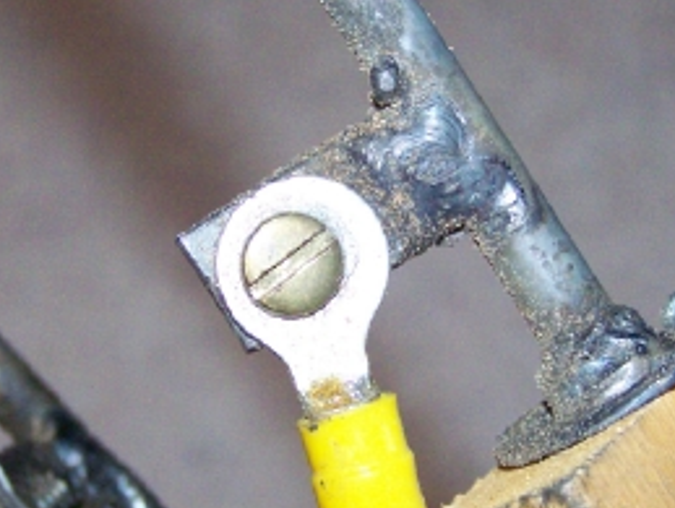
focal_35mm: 91
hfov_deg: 21.5
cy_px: 362
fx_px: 1777
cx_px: 349
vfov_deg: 16.2
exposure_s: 1/80
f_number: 3.1
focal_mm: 9.8
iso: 400
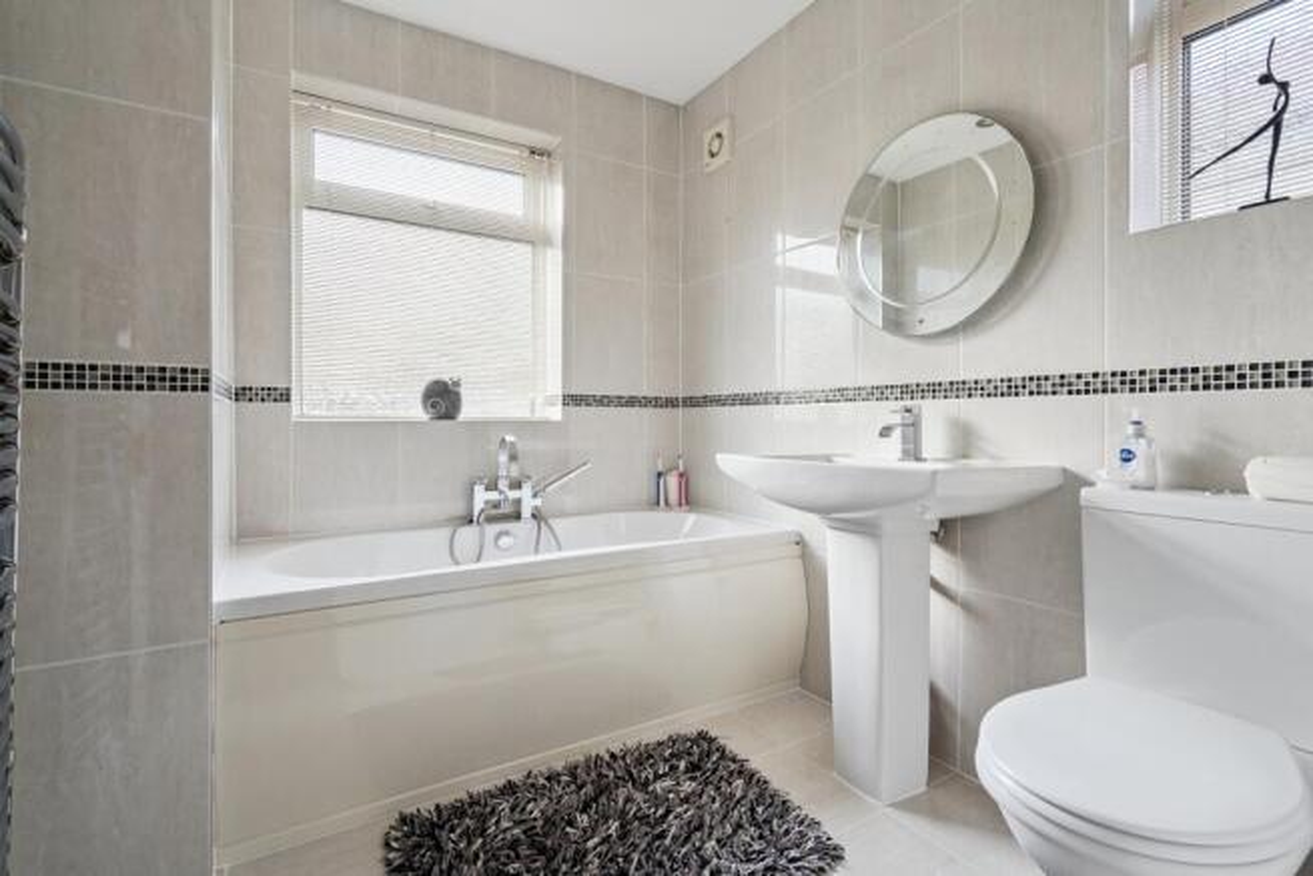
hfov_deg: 96.7
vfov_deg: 73.8
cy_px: 438
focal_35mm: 16
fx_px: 584
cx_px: 656
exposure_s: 1/15
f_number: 5.6
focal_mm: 16
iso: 320
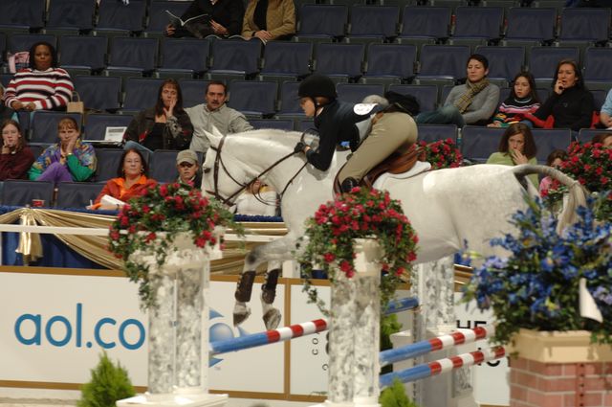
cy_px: 204
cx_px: 306
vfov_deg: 4.6
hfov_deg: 6.9
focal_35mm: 300
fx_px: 5093
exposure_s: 1/250
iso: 200
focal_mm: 200
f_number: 5
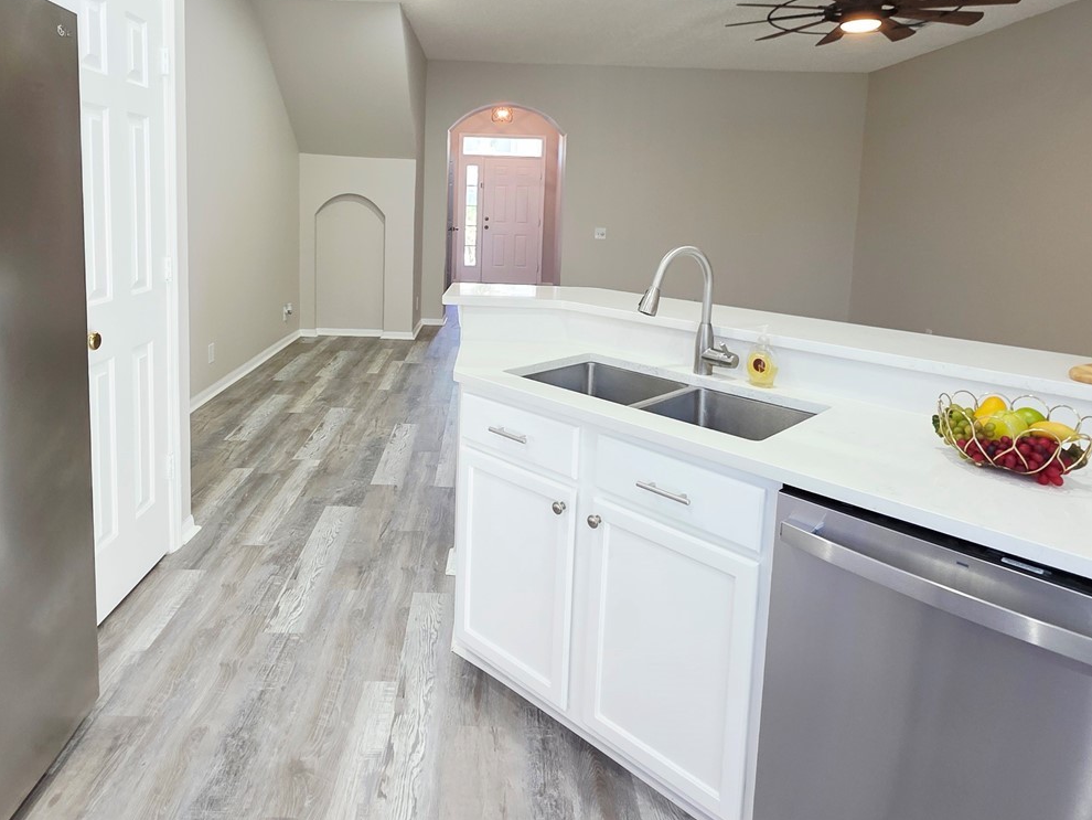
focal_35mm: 21
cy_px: 266
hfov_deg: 78.7
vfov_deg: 61.7
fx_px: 663
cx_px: 491
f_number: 1.9
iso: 200
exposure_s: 1/60
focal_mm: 2.2
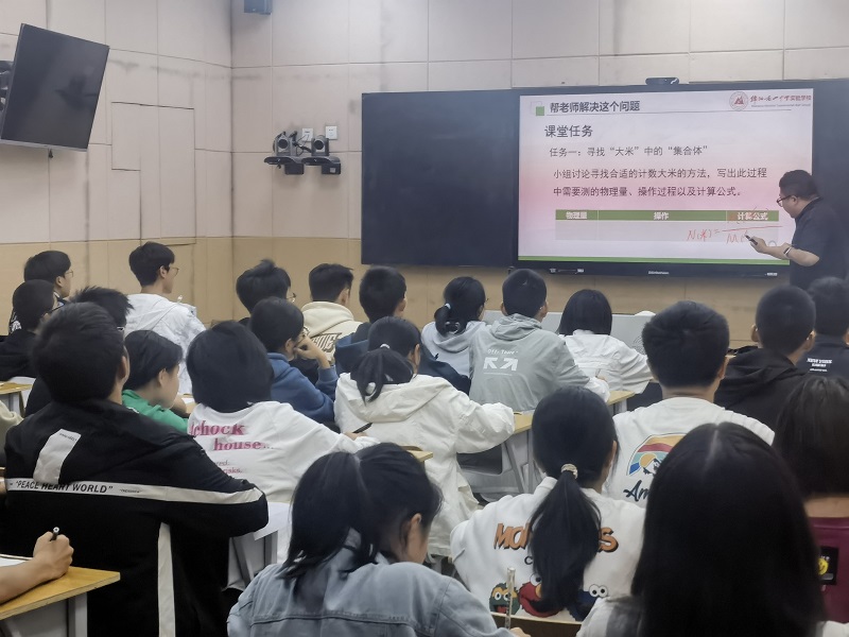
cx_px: 424
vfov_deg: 21.3
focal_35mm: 69
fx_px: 1692
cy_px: 318
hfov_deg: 28.2
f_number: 1.9
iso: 125
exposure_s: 1/99.2
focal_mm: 6.67
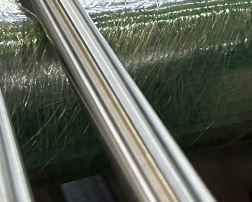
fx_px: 872
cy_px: -93
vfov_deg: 12.6
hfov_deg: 15.8
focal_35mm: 117
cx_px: 308
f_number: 1.6
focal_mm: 5.1
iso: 100
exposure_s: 1/50
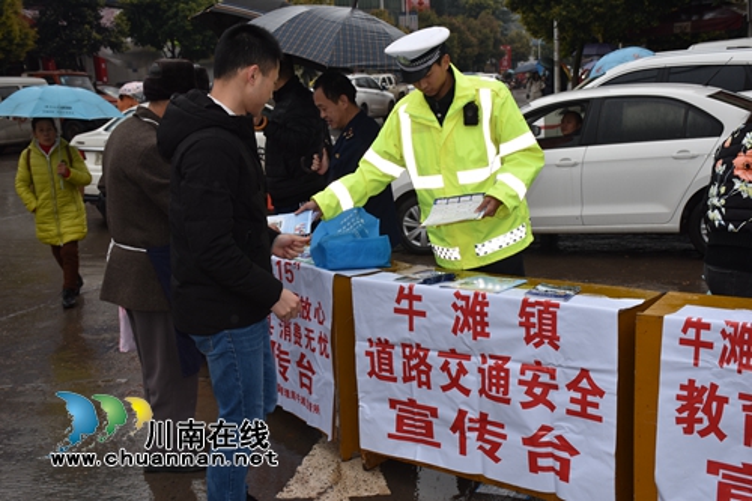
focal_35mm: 48
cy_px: 250
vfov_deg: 28.1
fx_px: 1002
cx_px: 376
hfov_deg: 41.1
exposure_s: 1/125
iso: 160
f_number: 5.6
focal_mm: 32
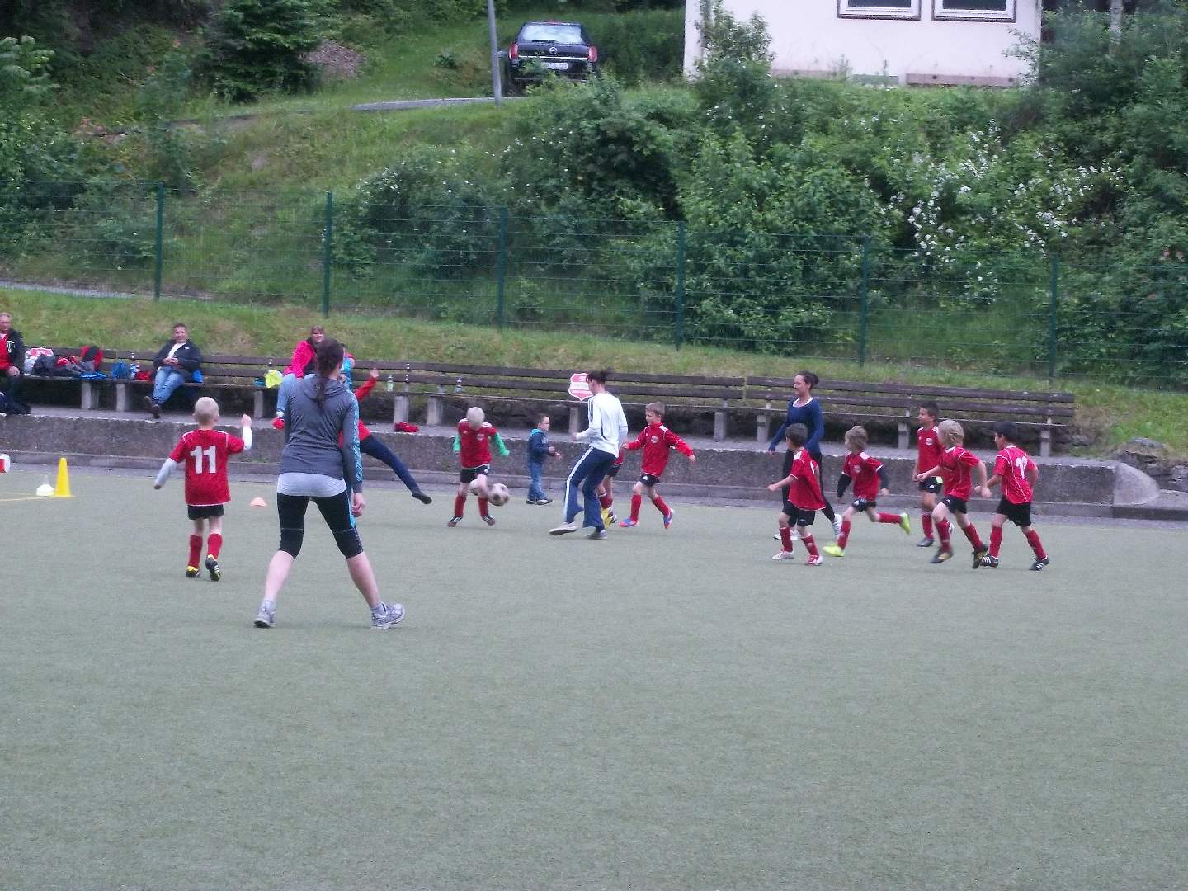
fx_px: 4359
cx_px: 594
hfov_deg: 15.5
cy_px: 446
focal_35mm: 127
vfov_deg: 11.7
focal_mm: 22.8
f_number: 5.6
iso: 320
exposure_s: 1/100
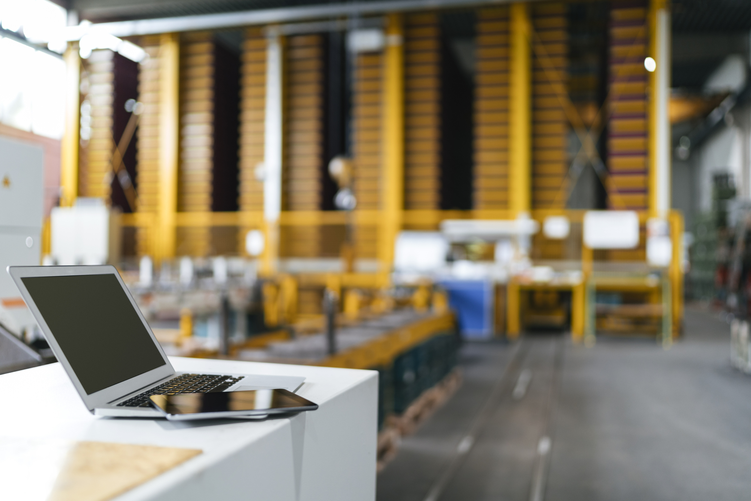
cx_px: 376
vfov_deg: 37.9
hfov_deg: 54.4
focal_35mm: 35
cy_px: 250
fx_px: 730
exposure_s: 1/160
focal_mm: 35
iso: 500
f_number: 1.4
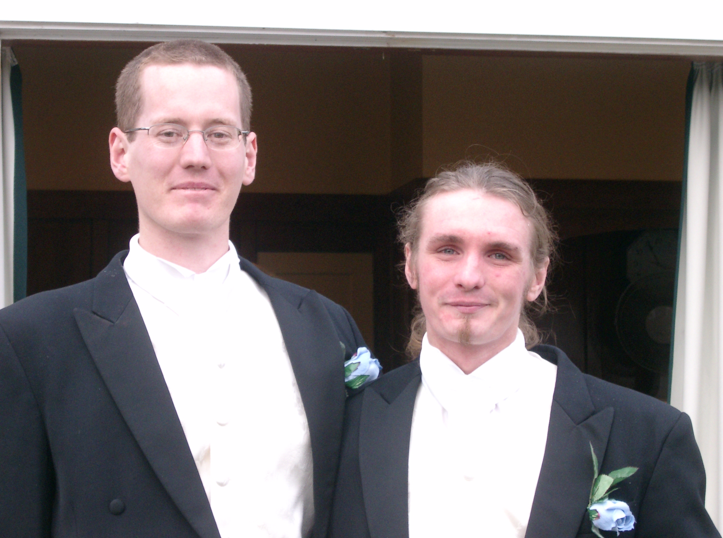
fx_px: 2519
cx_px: 376
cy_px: 279
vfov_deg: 12.2
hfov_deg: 16.3
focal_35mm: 121
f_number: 4.8
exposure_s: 1/160
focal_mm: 22.8
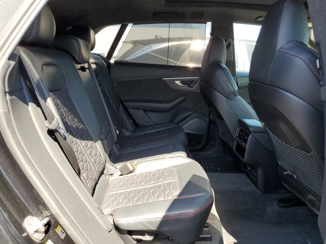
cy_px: 122
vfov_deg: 53.1
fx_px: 245
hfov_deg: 67.3
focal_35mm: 26
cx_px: 163
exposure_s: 1/204
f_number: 1.5
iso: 50
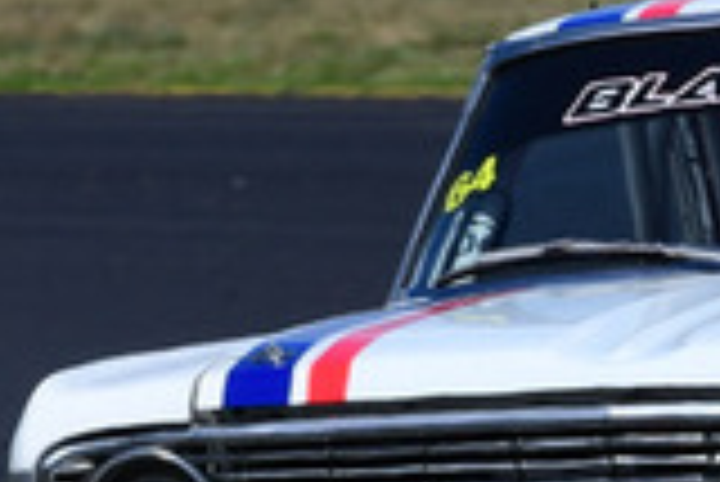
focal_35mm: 2398
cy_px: 72
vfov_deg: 0.6
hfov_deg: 0.9
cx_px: 634
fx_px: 48002
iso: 250
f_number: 13
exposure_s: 1/640
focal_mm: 320
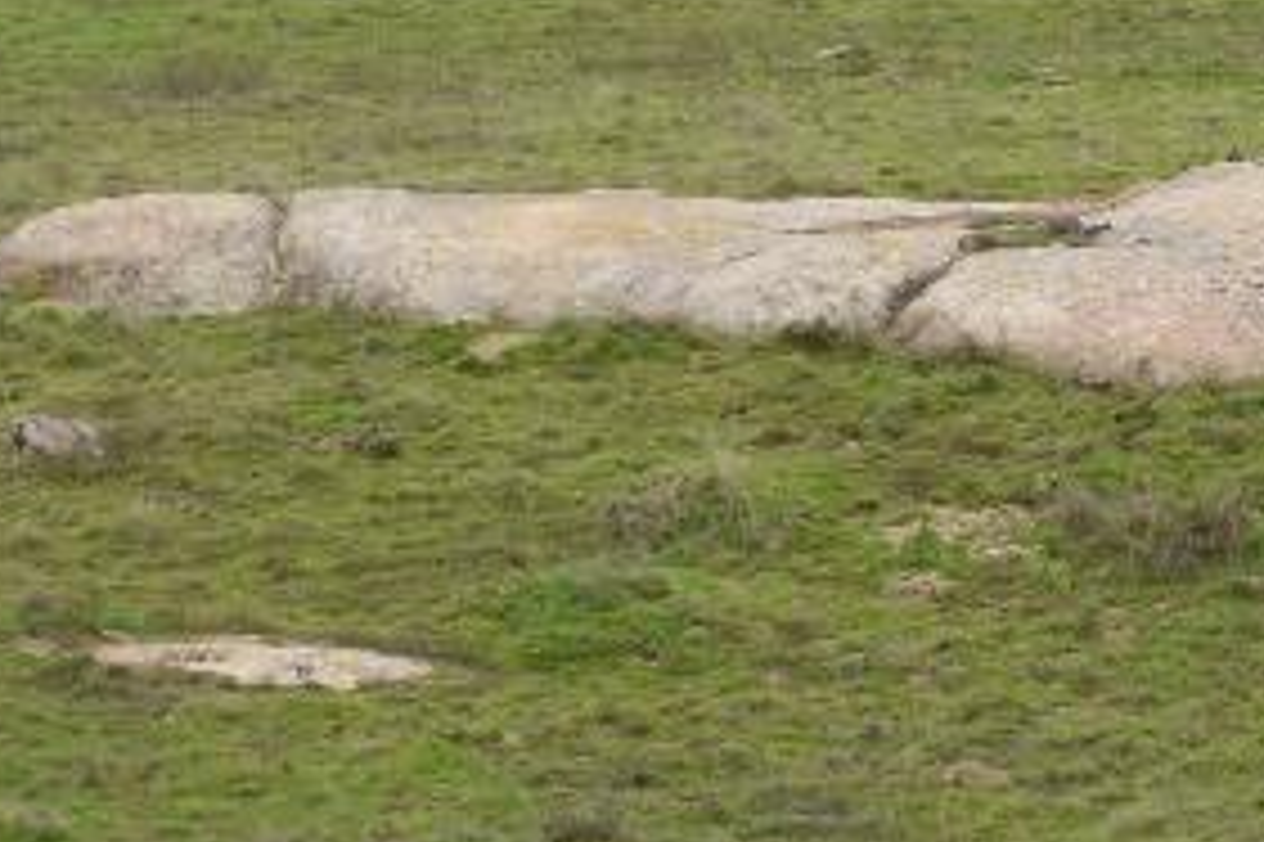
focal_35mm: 281
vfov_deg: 4.9
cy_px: -396
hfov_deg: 6.9
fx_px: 9849
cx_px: 3158
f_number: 8
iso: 400
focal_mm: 35
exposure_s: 1/500
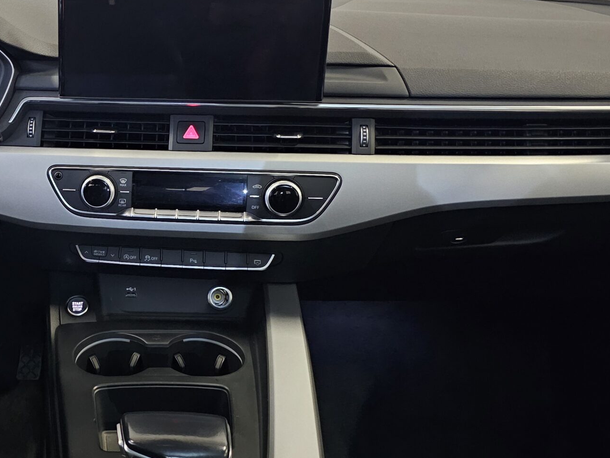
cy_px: 217
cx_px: 79
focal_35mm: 46
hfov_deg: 38.8
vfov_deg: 31.5
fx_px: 811
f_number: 1.7
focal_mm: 6.3
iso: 1250
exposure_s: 1/25
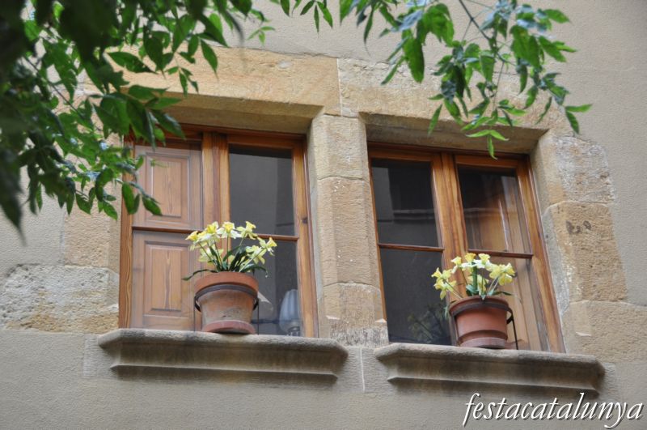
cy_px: 215
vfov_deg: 18.9
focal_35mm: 72
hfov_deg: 28.1
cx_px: 324
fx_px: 1292
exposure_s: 1/80
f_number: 4.5
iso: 400
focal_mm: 48
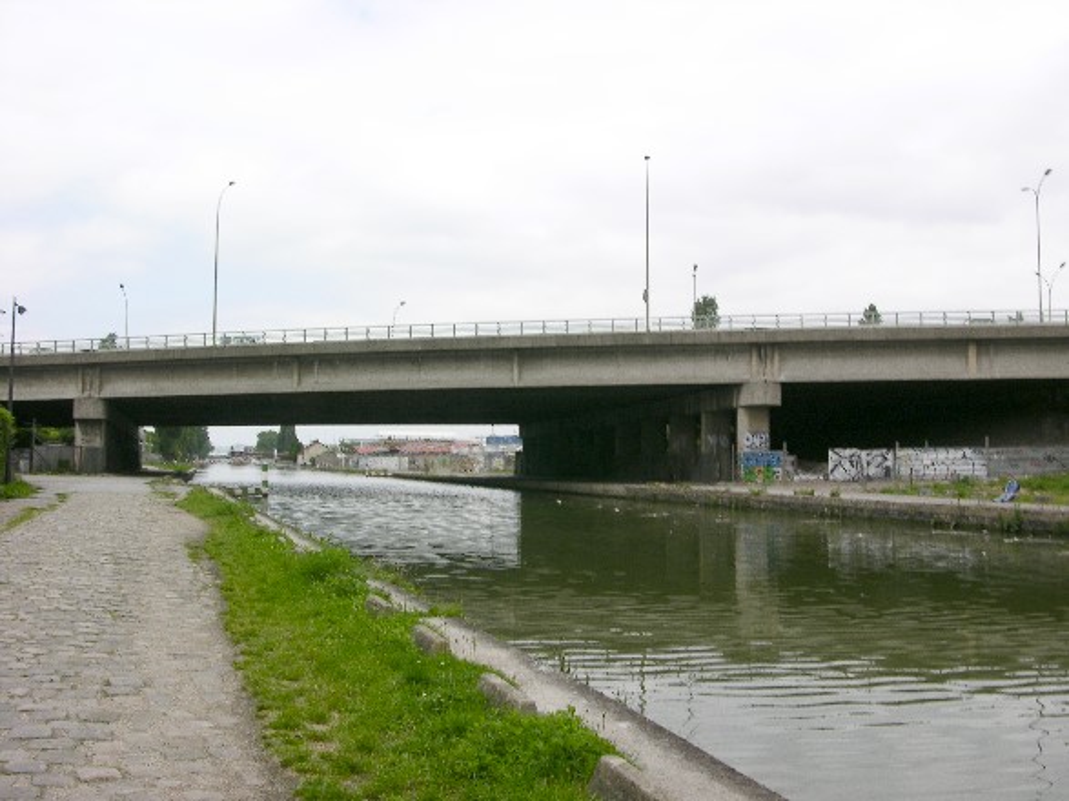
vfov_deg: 40.7
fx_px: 1081
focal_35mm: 35
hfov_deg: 52.6
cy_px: 400
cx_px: 534
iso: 50
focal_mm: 8.9
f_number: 8
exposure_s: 1/132
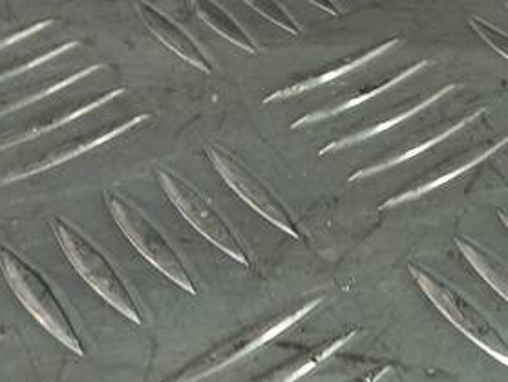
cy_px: -88
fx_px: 1351
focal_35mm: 92
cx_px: 742
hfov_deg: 18.9
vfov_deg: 15.5
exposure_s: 1/50
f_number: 1.8
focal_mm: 4.6
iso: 50
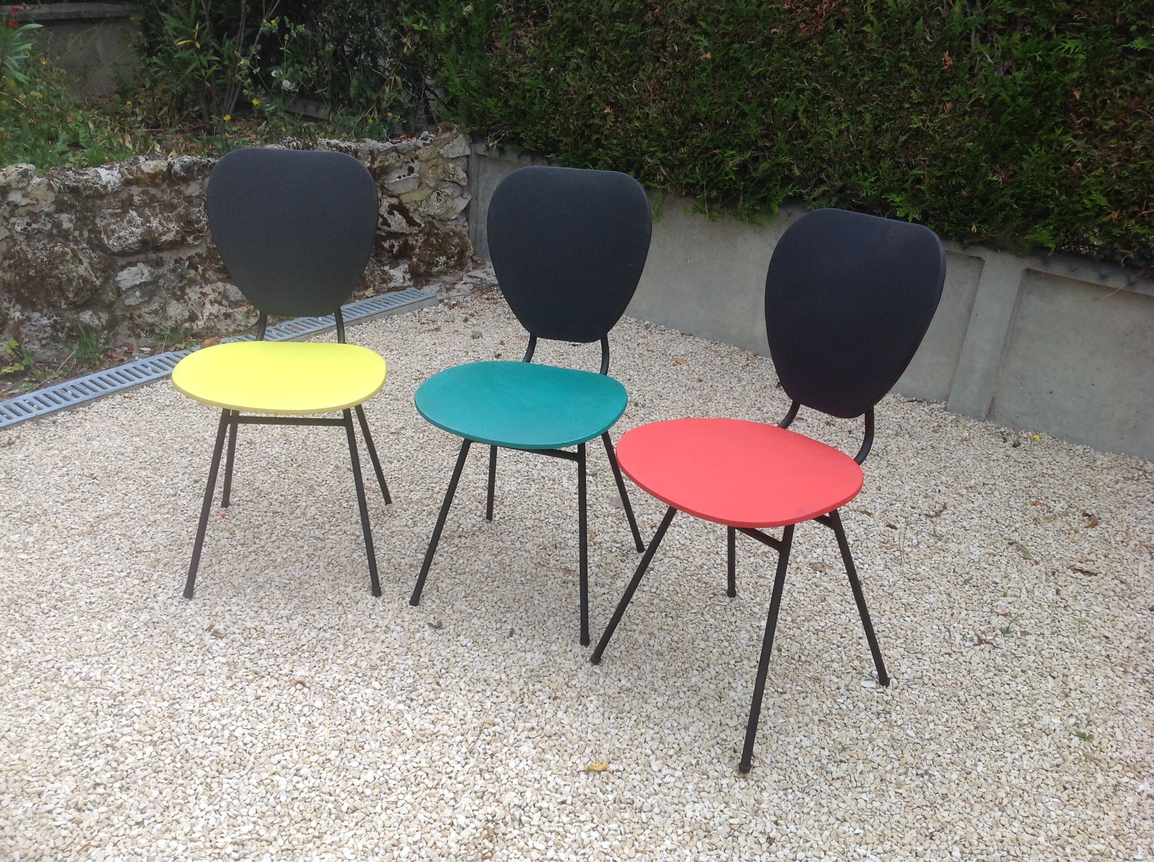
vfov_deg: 40.6
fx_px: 1165
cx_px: 577
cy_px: 431
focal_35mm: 35
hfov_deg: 52.7
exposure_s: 1/217
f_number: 2.4
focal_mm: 4.28
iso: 50
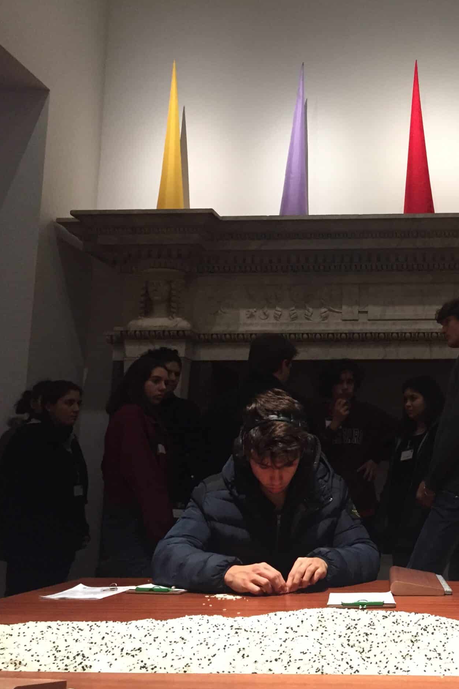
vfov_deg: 47.4
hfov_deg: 30.9
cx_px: 430
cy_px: 351
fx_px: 784
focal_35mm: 41
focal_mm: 4.15
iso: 200
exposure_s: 1/33
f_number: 2.2
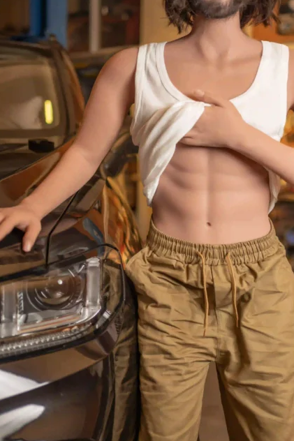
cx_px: 166
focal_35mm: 57
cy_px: 188
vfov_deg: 35.0
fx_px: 699
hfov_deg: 23.8
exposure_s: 1/40
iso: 400
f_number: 2
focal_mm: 40
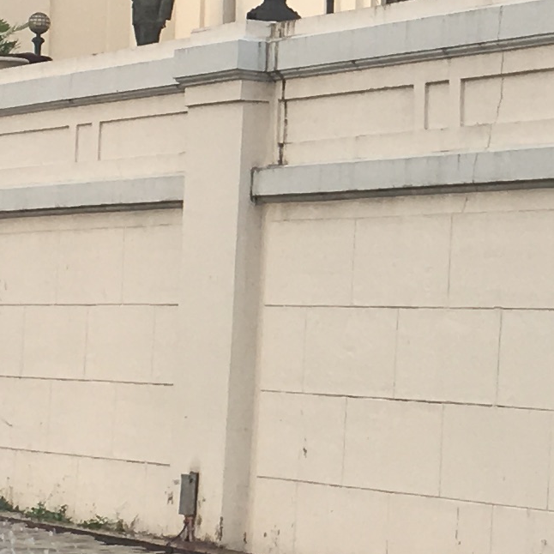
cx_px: 671
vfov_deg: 10.9
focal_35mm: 160
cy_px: 93
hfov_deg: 10.7
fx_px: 2897
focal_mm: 4.15
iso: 25
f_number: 2.2
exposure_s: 1/278
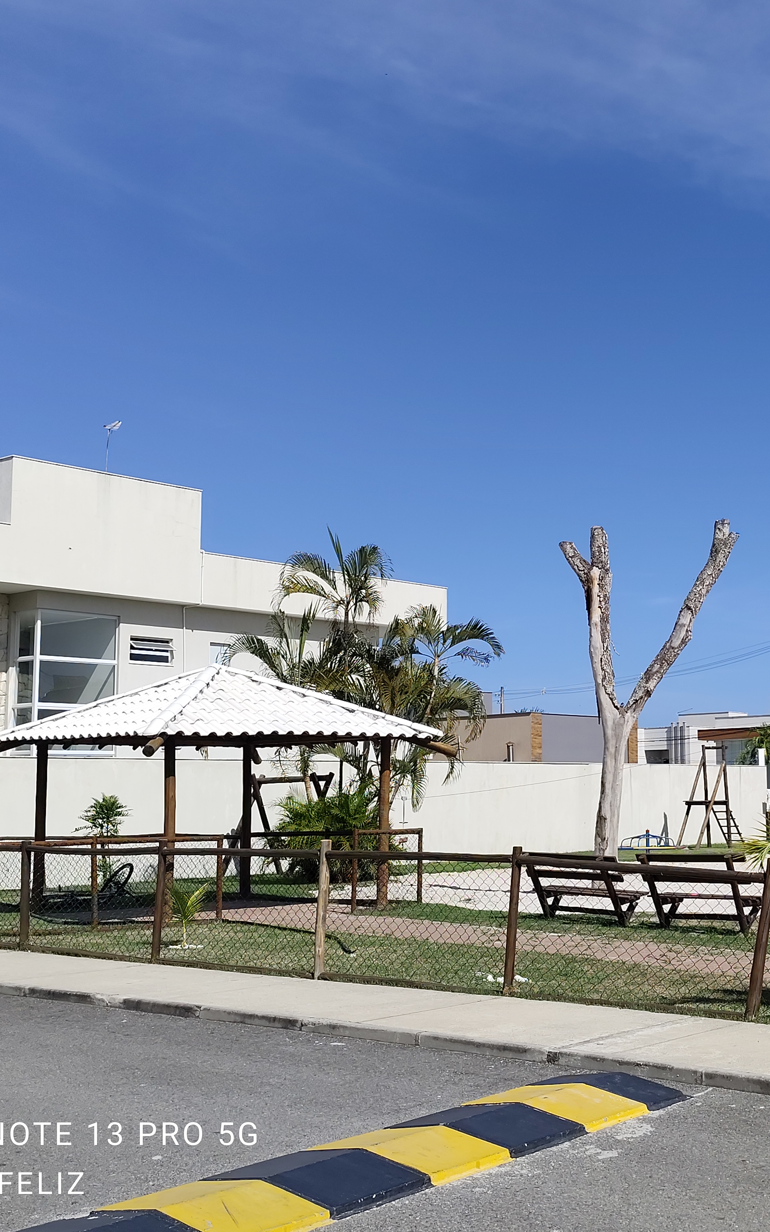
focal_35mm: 43
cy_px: 620
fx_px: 1444
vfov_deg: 46.2
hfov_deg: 29.0
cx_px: 641
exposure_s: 1/1648
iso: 50
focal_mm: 6.14
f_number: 1.65
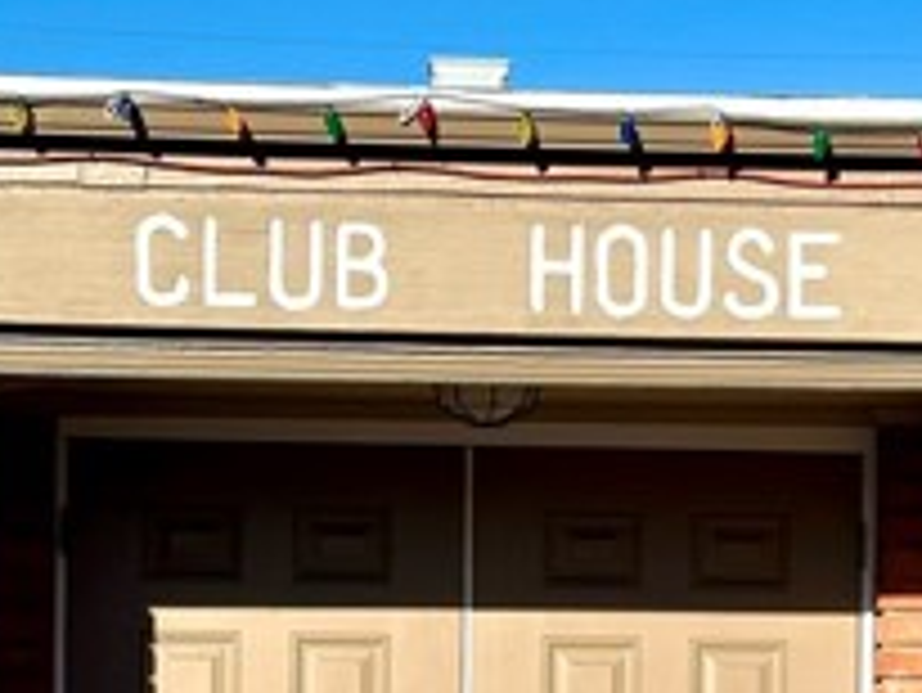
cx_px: 688
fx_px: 3998
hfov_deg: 13.1
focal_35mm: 150
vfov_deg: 9.8
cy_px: 810
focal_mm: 6.86
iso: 64
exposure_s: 1/6211
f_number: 1.78
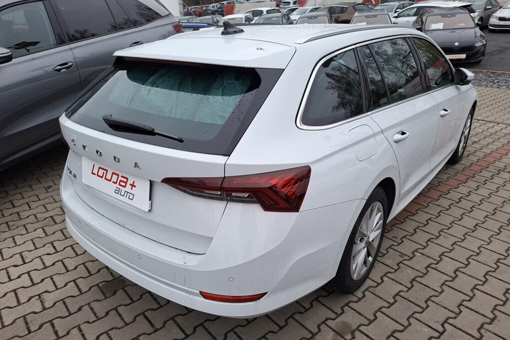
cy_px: 182
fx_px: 340
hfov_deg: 73.7
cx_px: 256
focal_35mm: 24
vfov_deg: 53.1
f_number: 1.8
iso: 200
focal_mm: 5.54
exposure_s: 1/100
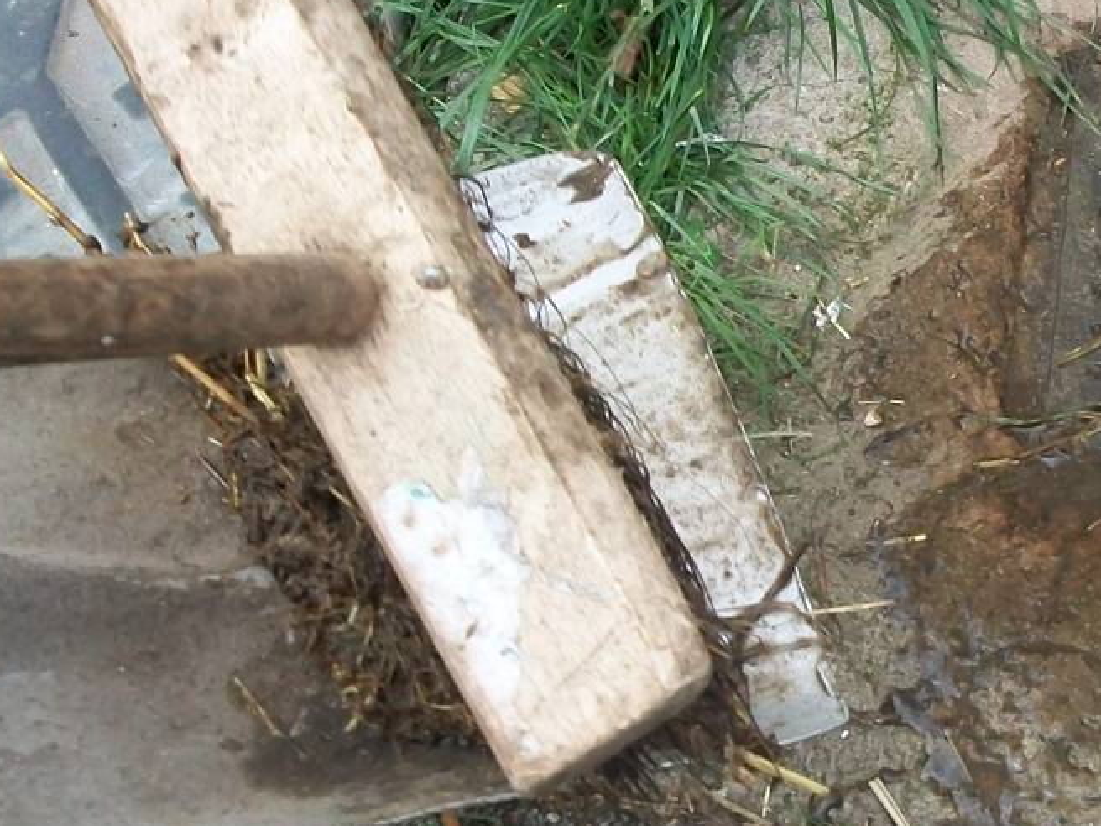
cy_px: 487
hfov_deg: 24.6
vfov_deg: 18.9
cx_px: 893
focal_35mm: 78
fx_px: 2481
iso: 152
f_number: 2.9
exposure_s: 1/500
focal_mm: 5.7
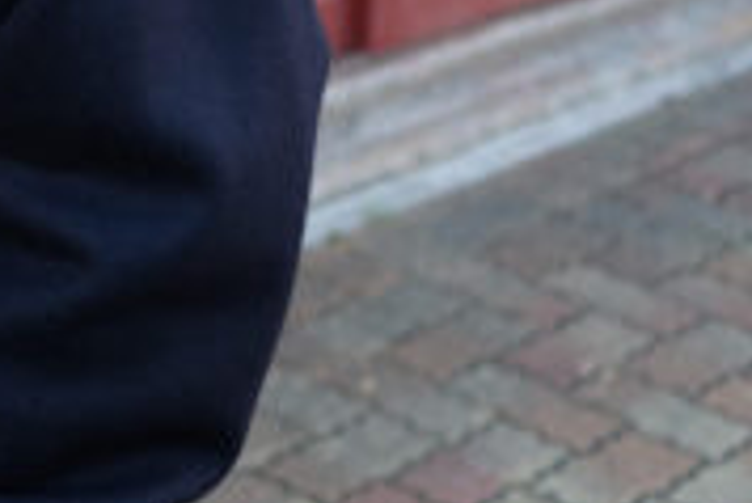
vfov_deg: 11.1
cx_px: -139
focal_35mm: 118
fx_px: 2467
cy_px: -313
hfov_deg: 16.6
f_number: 2.2
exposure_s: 1/210
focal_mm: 23
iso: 200
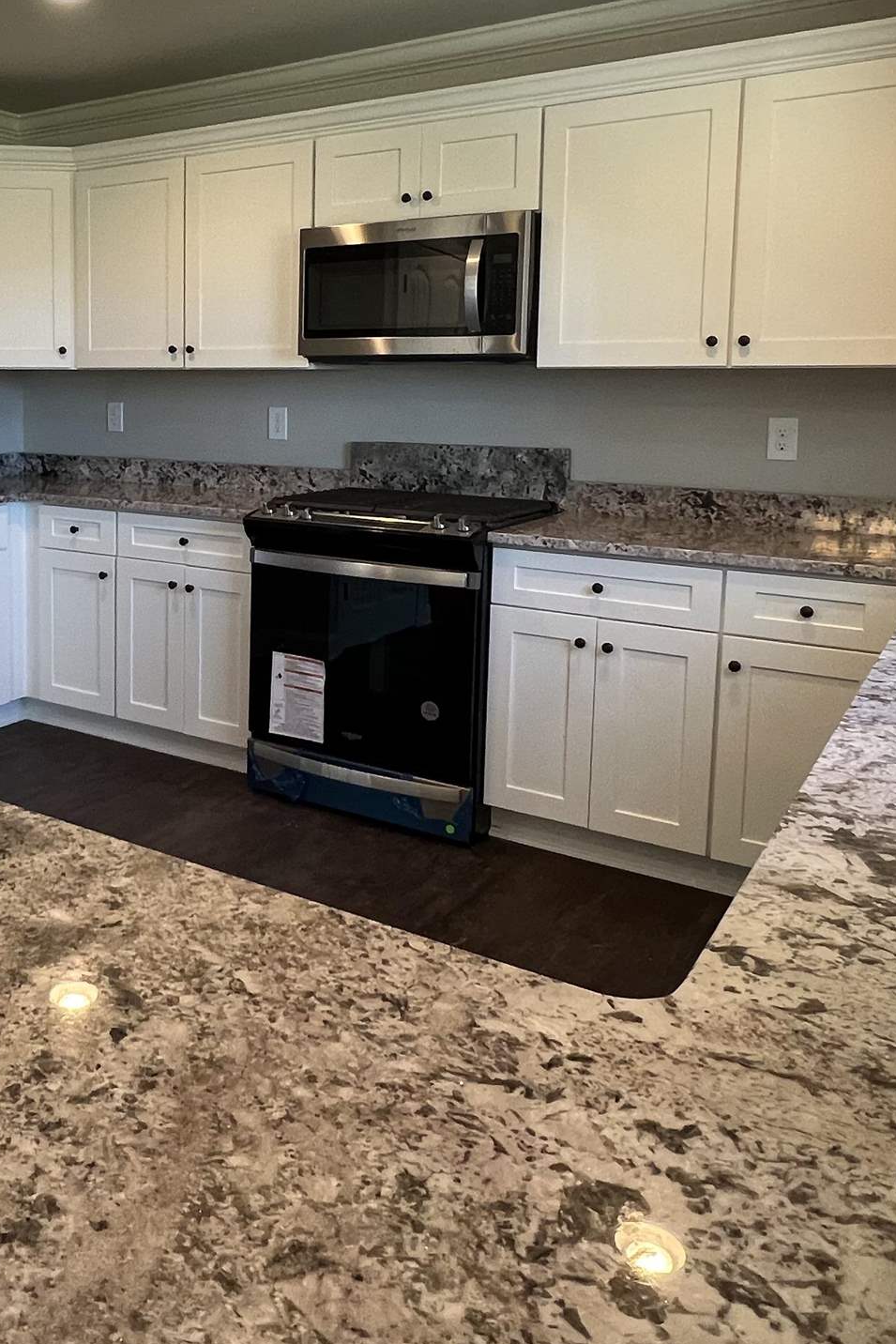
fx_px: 1082
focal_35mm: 29
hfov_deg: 42.9
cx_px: 180
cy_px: 509
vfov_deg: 62.8
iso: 200
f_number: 1.8
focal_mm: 1.57
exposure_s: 1/120
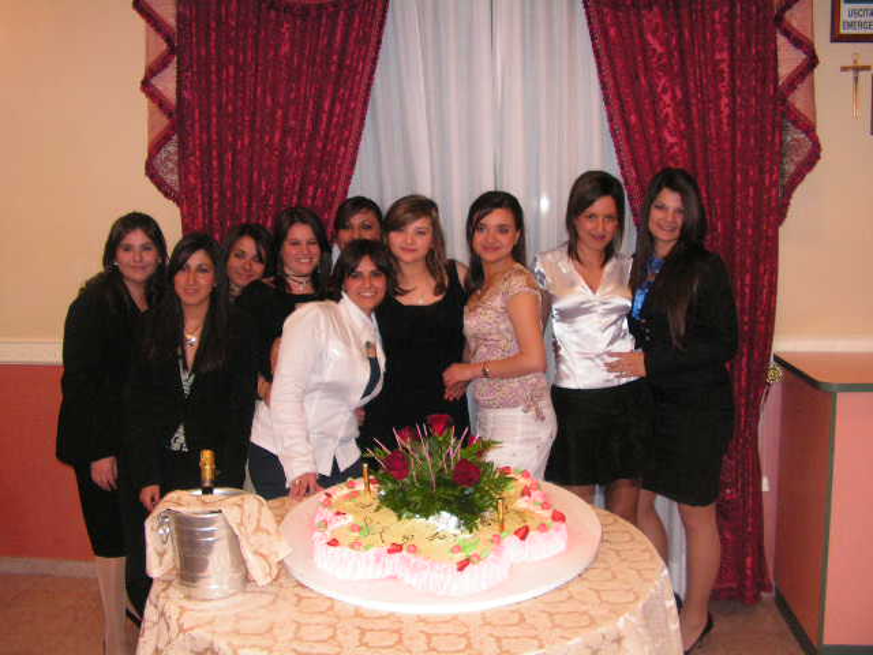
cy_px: 328
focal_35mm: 36
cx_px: 436
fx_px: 908
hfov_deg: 51.4
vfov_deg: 39.7
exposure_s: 1/40
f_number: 3.2
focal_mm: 6
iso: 200
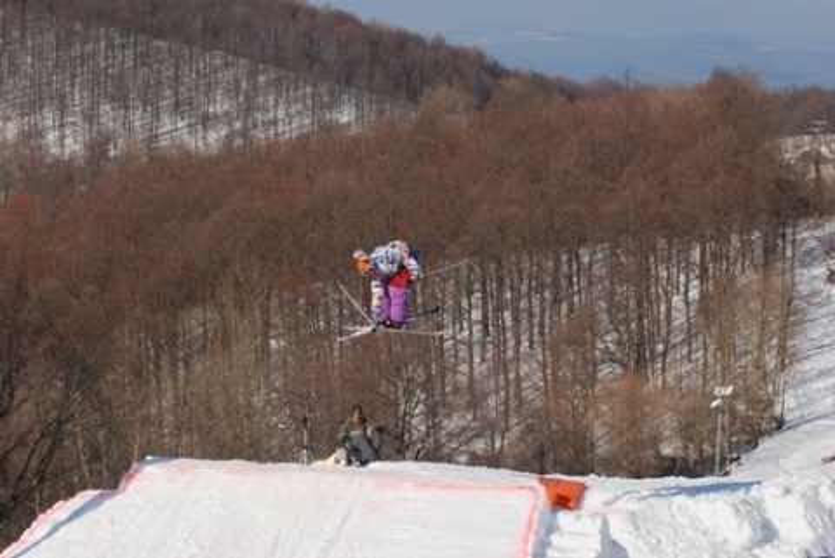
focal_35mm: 129
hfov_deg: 15.9
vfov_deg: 10.7
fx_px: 2995
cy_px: 279
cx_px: 418
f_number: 6.3
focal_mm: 86
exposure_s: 1/1000
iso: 200
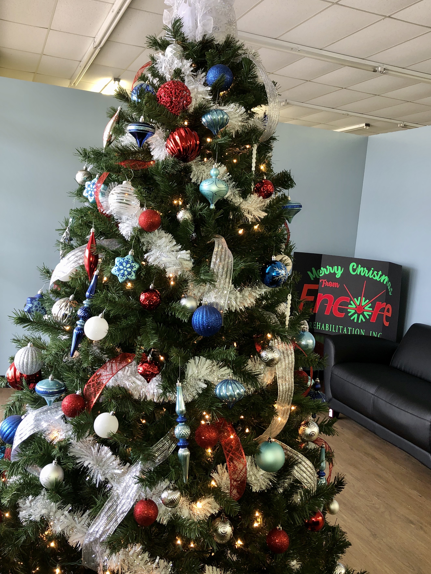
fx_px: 531
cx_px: 192
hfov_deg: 44.1
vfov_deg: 56.6
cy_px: 251
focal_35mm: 32
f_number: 1.8
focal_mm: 3.99
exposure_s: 1/19
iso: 32
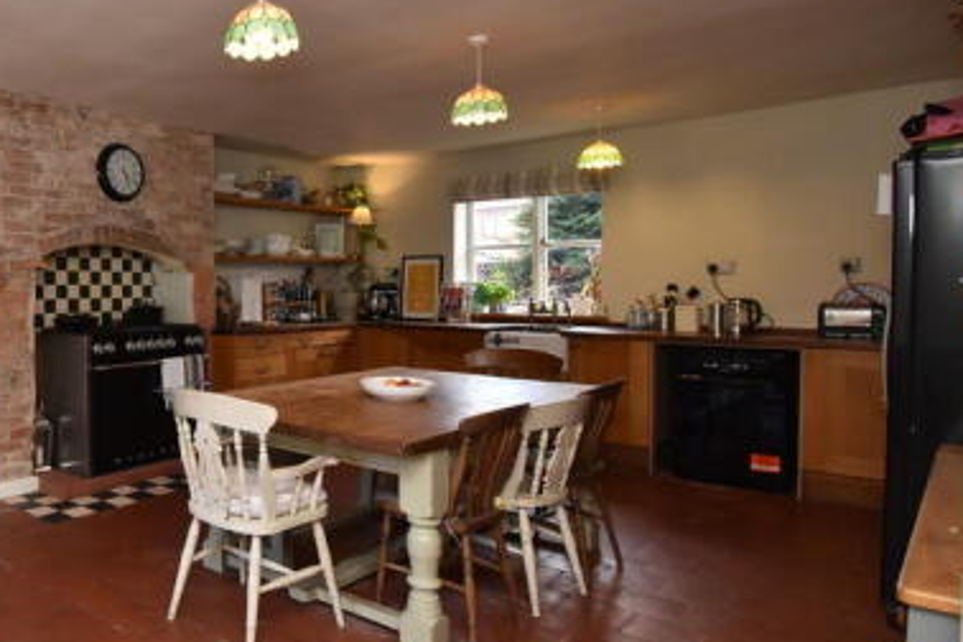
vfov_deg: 49.5
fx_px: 695
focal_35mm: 26
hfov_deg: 61.7
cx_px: 152
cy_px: 299
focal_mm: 10
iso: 800
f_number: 7.1
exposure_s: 1/60
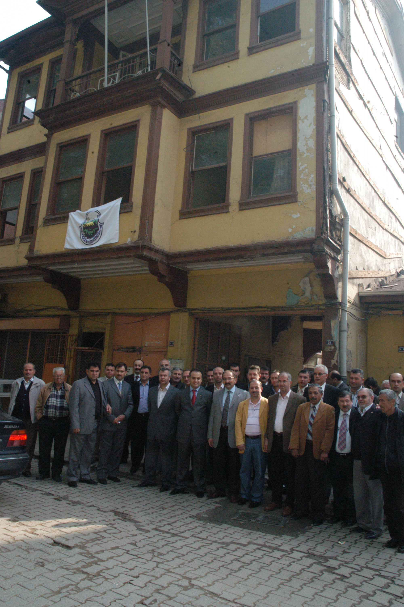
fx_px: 455
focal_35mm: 27
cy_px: 304
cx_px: 202
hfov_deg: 47.8
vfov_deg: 67.4
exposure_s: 1/180
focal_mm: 18
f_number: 16
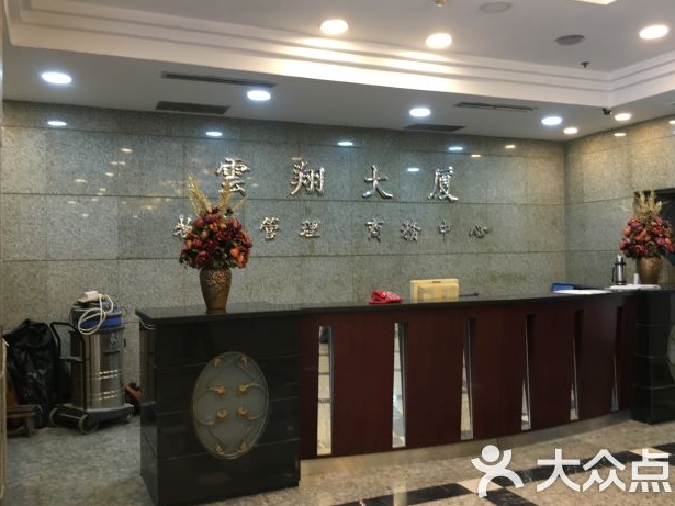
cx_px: 362
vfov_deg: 42.9
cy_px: 240
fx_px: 643
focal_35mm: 33
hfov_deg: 55.3
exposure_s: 1/33
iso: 125
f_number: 2.2
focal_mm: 4.15
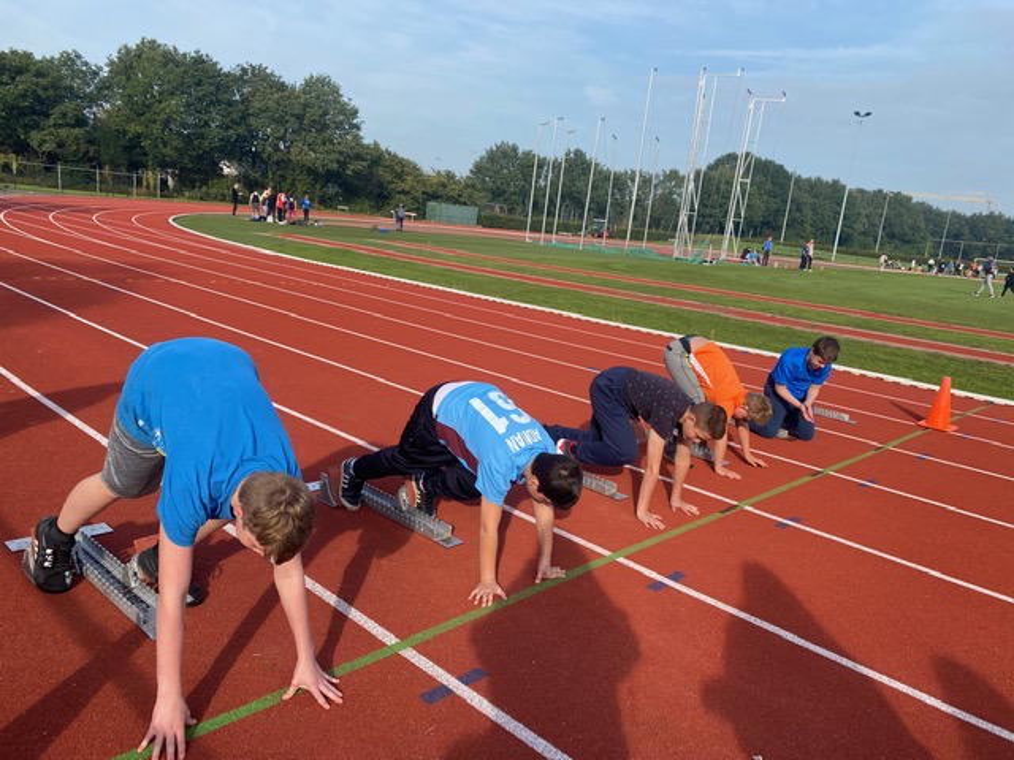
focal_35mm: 26
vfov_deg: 53.1
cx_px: 507
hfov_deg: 67.3
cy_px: 380
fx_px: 762
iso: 32
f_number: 1.8
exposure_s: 1/1701
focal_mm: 4.25
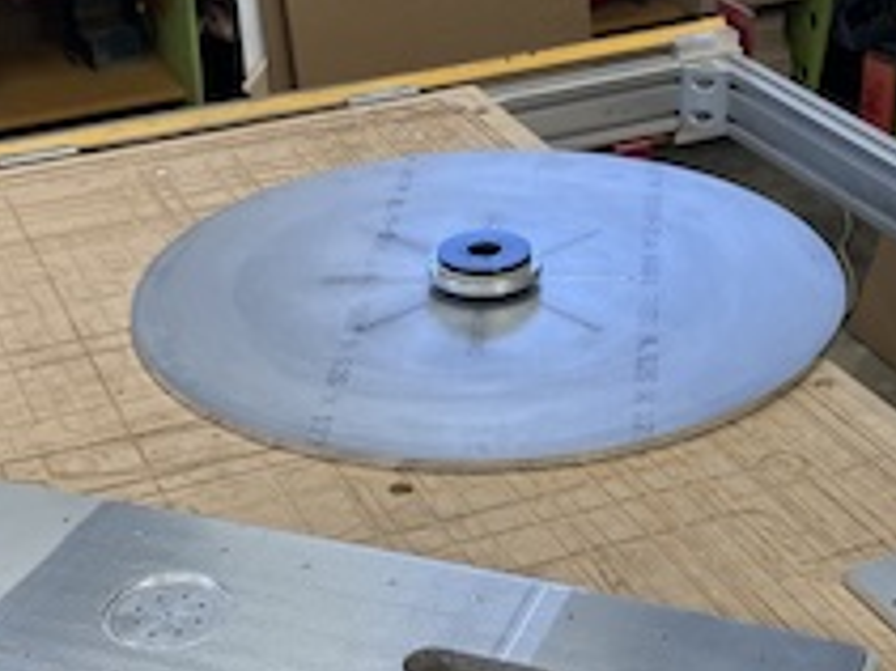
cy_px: 493
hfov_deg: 28.6
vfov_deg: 21.4
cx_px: 471
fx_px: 1759
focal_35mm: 68
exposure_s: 1/60
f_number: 1.8
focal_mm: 3.99
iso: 50
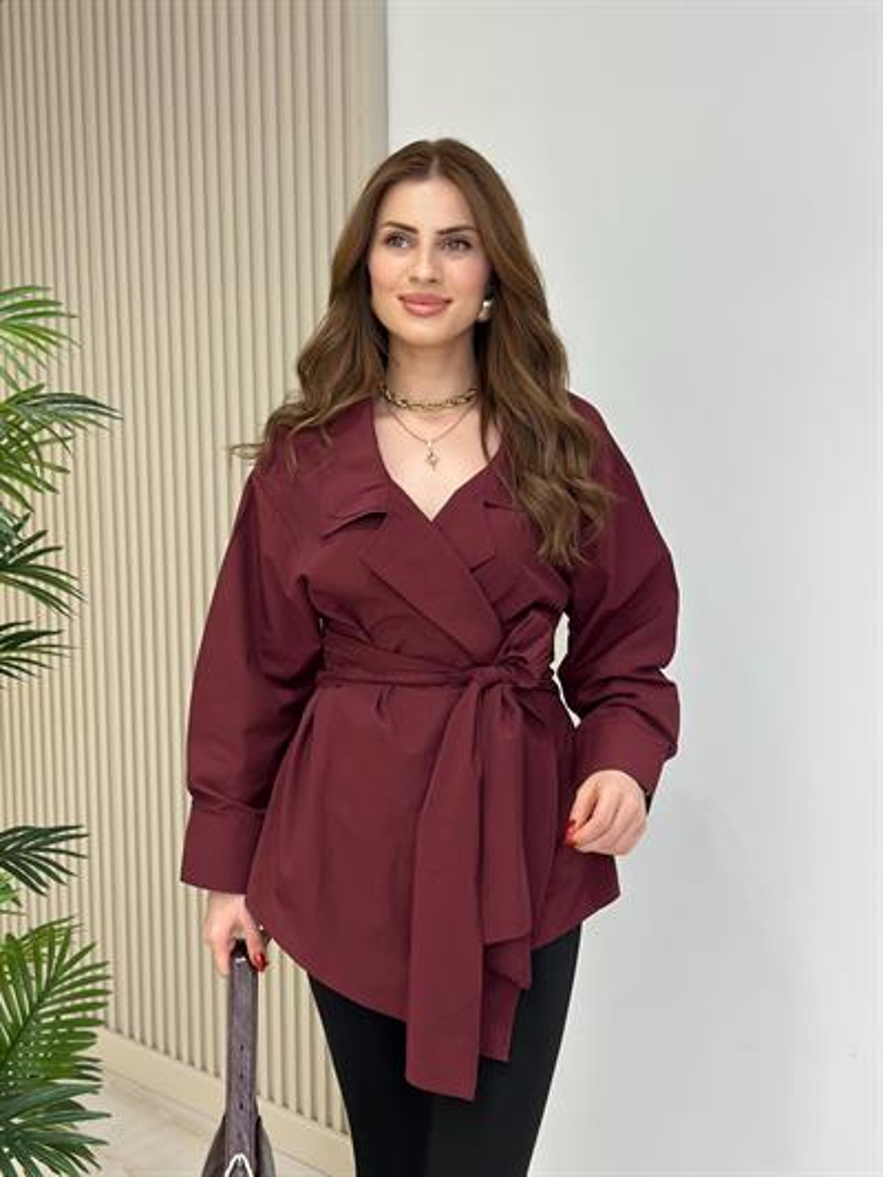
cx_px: 442
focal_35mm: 48
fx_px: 1632
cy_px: 588
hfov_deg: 30.3
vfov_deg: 39.6
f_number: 1.78
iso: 80
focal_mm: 6.86
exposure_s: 1/141
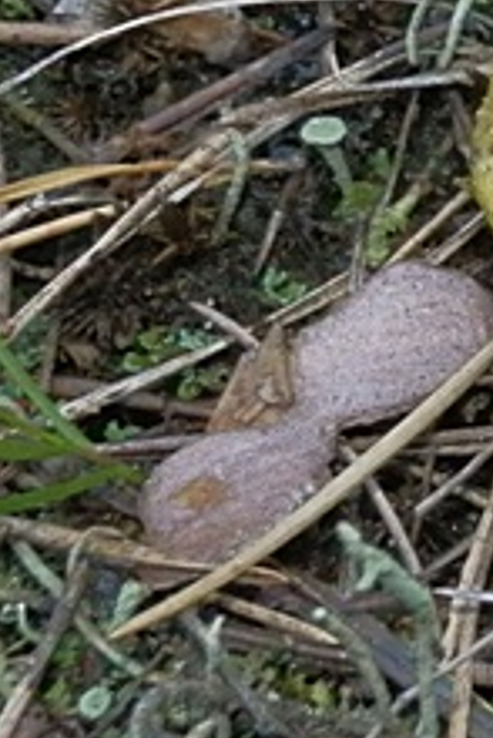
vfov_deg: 14.4
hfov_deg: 9.0
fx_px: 2871
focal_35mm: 140
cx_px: 1100
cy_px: 23
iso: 800
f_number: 9.9
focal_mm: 6.7
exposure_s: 1/40
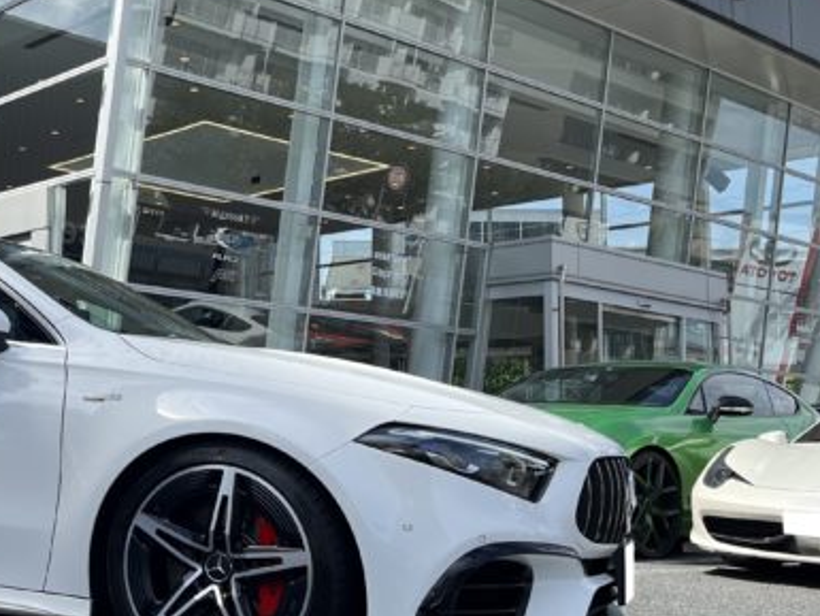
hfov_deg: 36.2
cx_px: 111
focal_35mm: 50
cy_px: 291
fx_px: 1185
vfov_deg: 29.1
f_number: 1.6
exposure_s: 1/2222
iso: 50
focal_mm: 5.1
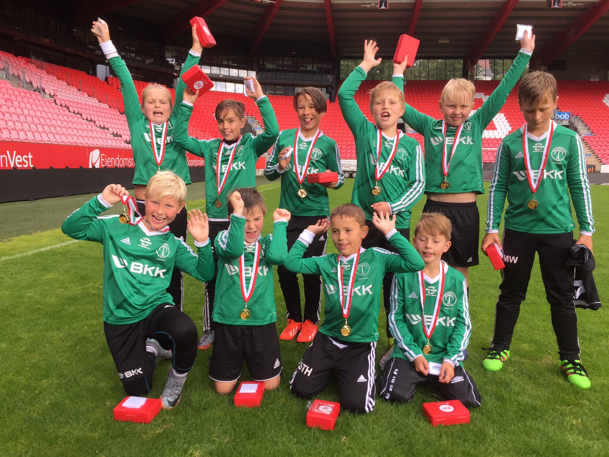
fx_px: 510
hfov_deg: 61.7
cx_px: 304
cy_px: 228
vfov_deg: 48.2
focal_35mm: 29
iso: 32
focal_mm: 4.15
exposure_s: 1/297
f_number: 2.2
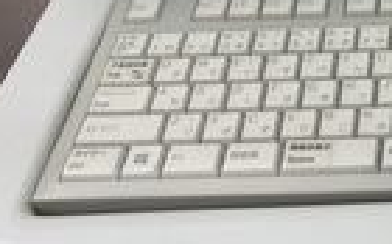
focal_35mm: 79
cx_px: 490
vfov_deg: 15.4
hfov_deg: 23.5
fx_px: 843
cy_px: -98
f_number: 1.5
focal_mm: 5.7
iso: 40
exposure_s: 1/205
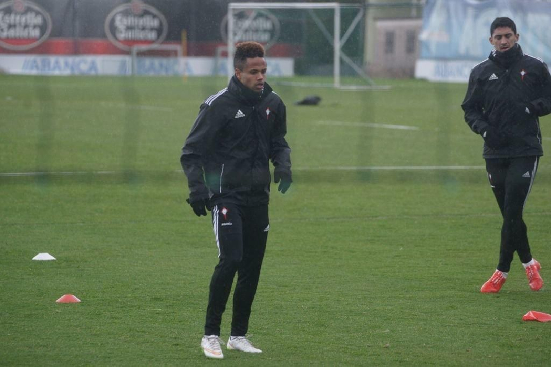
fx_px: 3214
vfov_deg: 6.5
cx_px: 276
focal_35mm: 210
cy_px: 184
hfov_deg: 9.8
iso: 800
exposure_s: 1/640
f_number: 5
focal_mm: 210
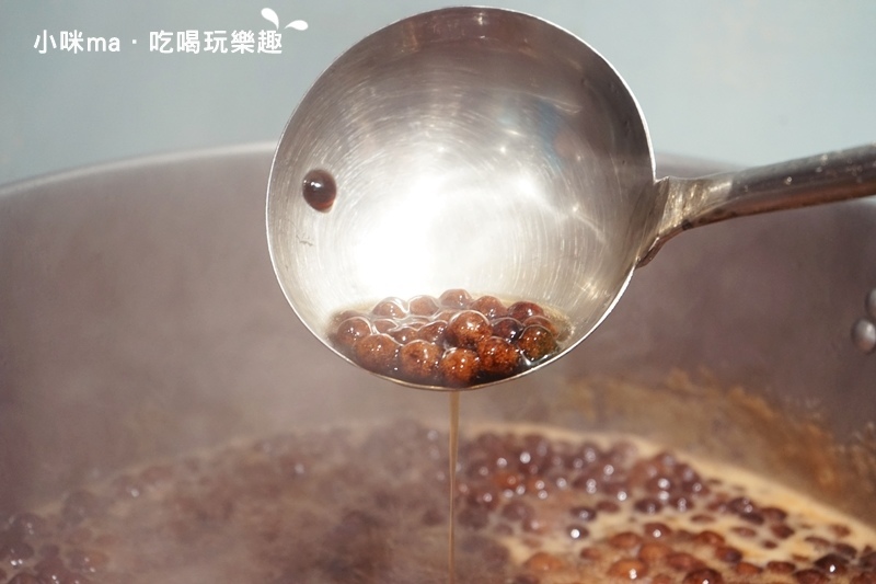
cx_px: 438
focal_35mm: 62
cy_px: 292
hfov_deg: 32.4
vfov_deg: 21.9
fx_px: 1508
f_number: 5.6
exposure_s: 1/80
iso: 2000
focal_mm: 62
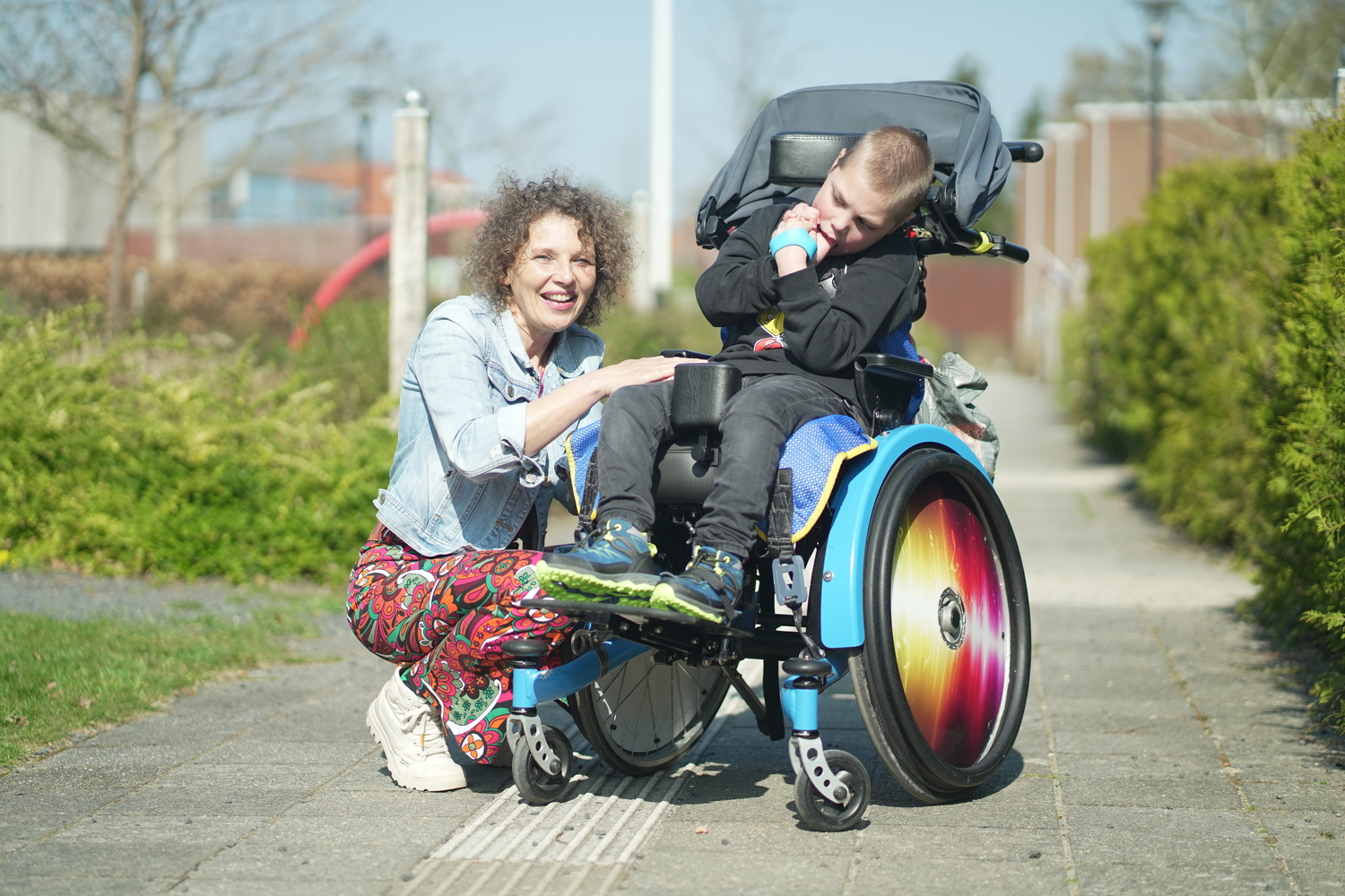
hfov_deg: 23.9
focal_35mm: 85
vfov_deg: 16.1
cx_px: 672
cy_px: 448
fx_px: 3175
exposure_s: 1/4000
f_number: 1.8
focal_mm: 85
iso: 400
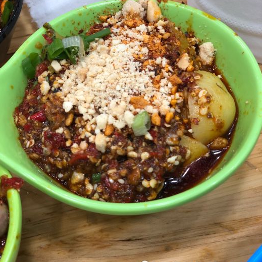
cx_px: 130
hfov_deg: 27.7
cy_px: 122
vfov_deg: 27.7
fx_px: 531
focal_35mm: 62
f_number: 2.4
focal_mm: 6
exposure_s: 1/50
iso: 64
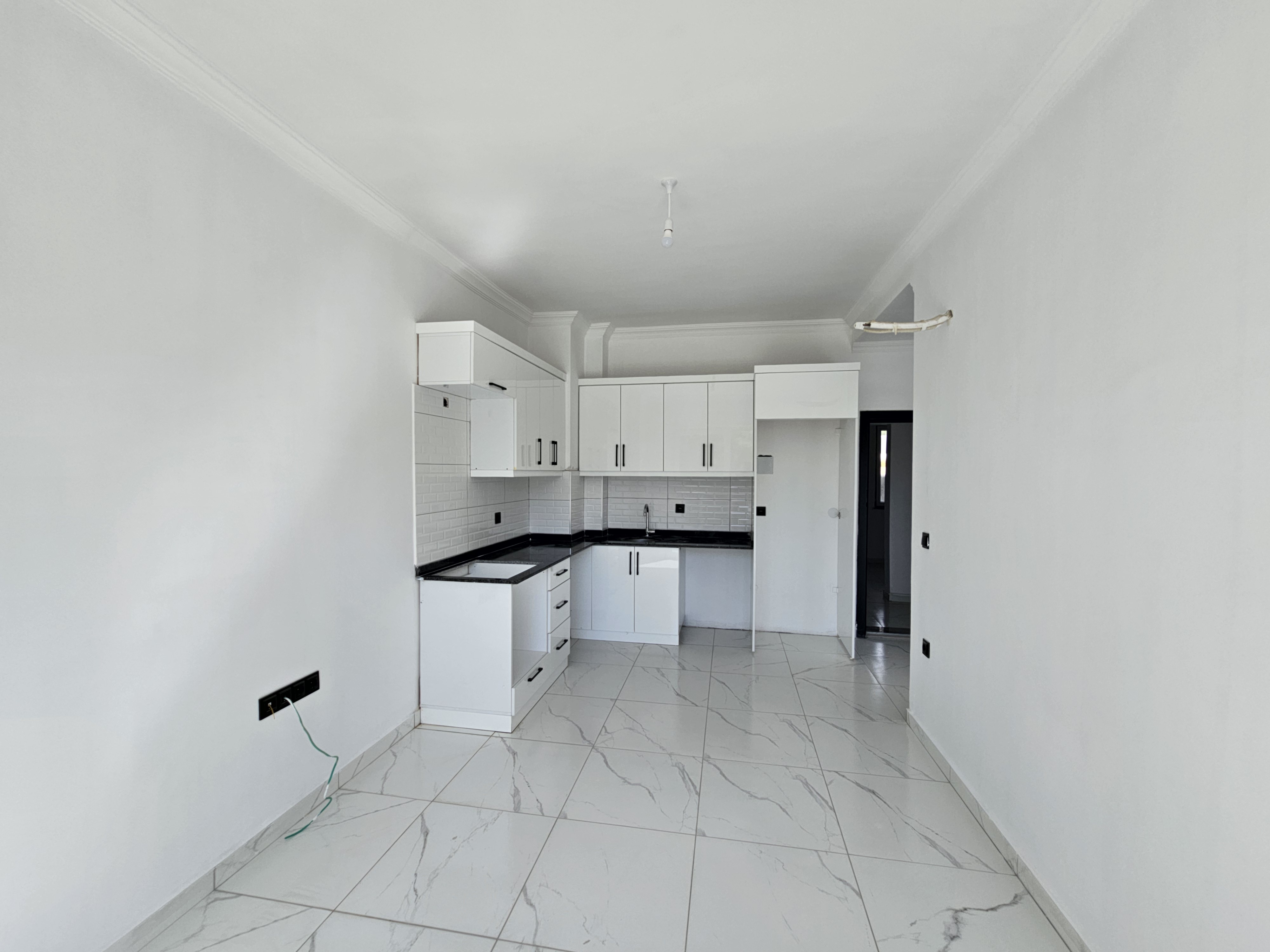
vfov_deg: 89.9
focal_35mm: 13
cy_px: 476
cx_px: 635
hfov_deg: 106.2
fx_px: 477
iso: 50
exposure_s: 1/711
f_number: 2.2
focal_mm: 2.2
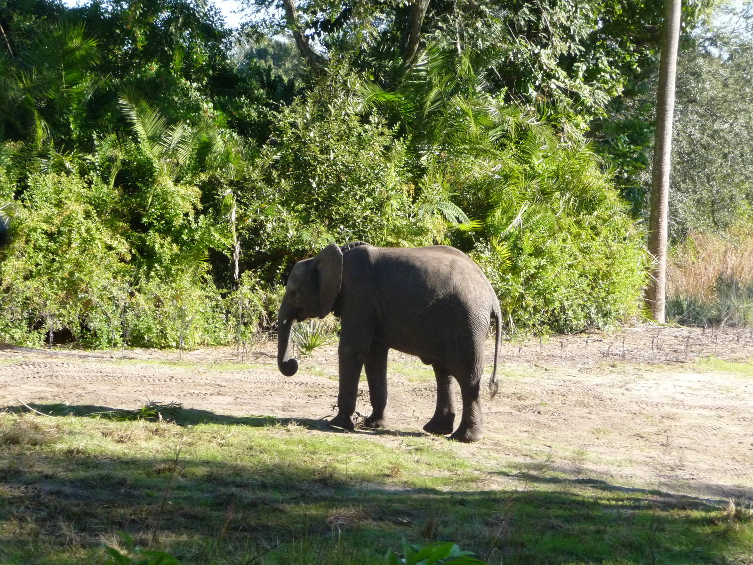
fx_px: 2589
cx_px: 376
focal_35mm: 119
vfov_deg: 12.5
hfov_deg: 16.6
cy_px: 282
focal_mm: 20.3
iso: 400
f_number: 4.7
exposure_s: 1/500
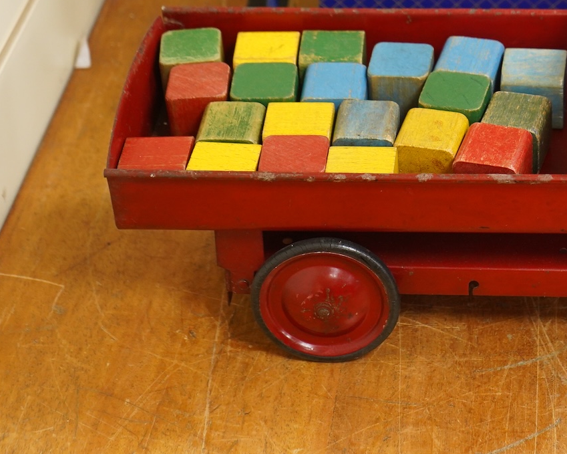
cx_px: 525
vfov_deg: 16.5
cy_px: 158
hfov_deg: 20.1
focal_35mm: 93
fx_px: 1560
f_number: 4.5
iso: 2500
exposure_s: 1/100
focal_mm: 49
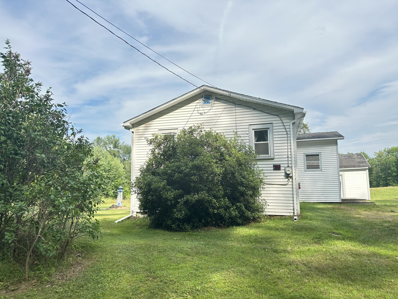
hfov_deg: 71.6
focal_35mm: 24
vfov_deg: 56.8
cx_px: 199
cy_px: 150
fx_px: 276
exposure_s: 1/1721
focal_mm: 6.86
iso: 80
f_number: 1.78
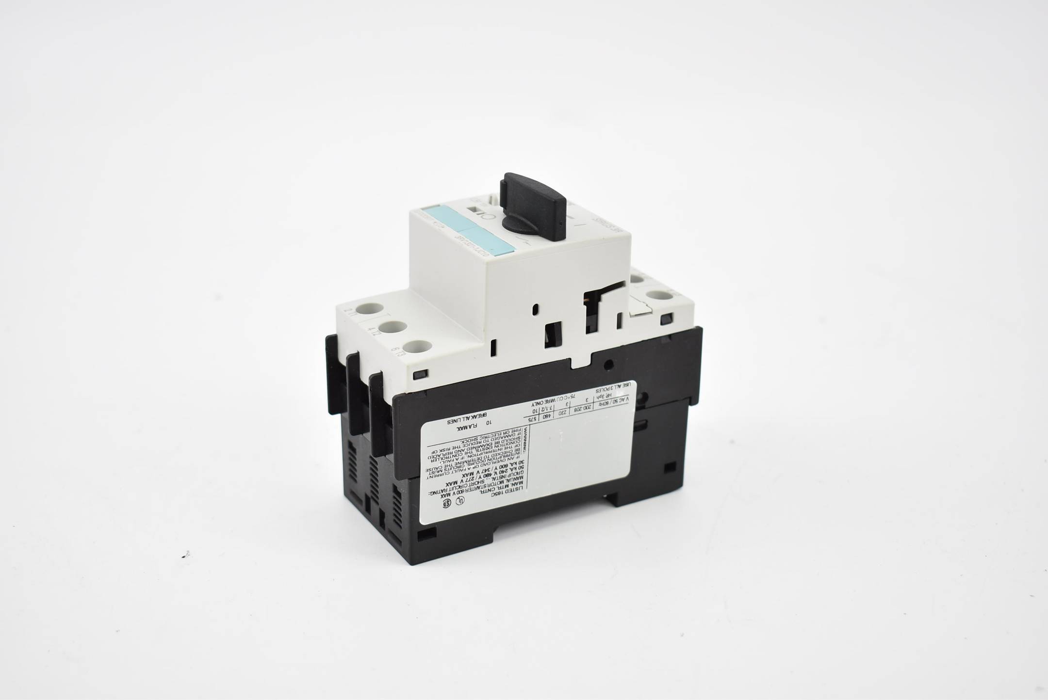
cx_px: 524
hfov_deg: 37.8
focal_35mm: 52
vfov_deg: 25.8
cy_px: 350
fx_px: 1530
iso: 100
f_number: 4.5
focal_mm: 35
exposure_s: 1/30
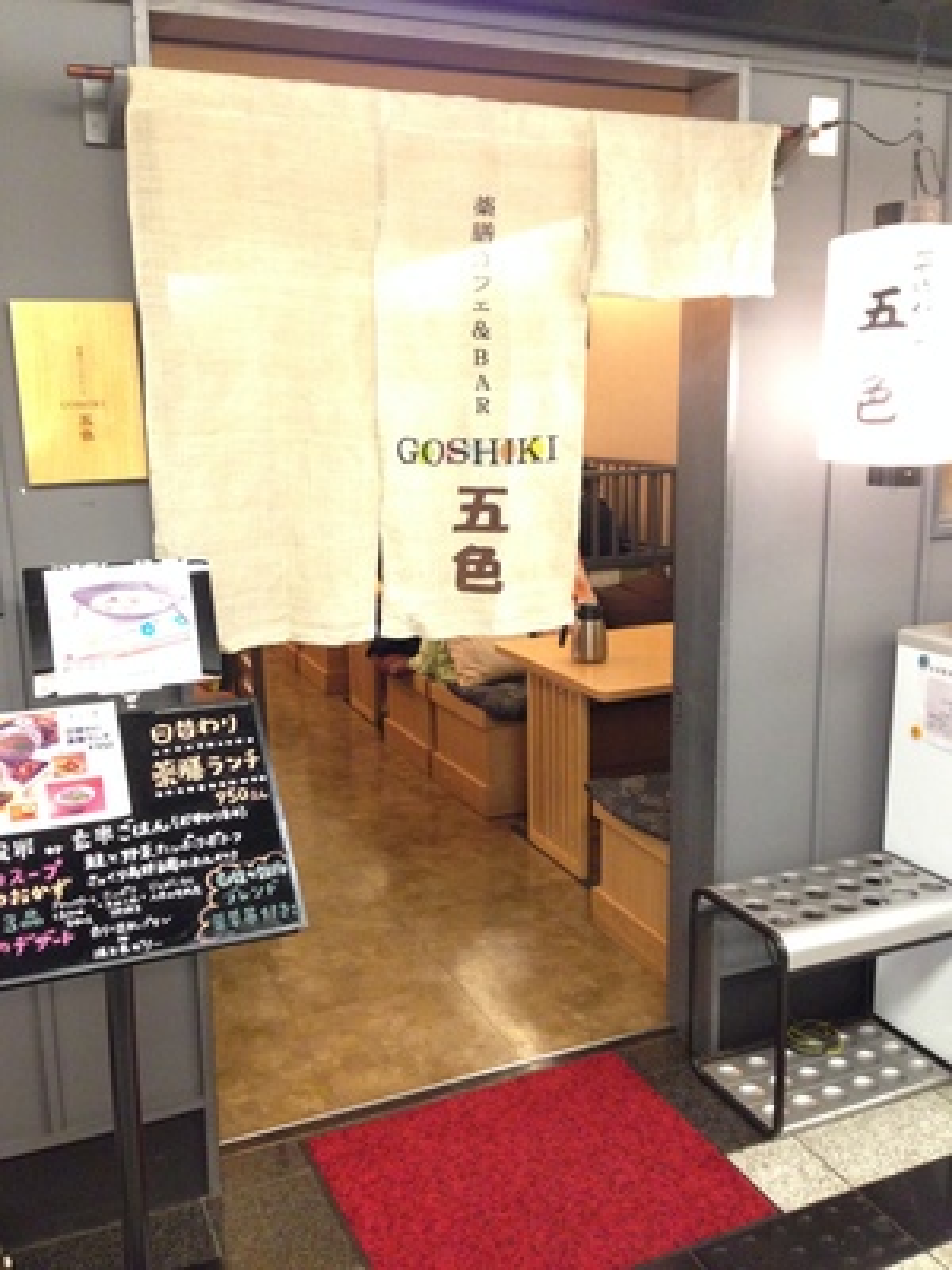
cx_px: 476
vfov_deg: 55.4
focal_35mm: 33
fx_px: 1210
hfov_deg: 42.9
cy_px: 635
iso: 400
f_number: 2.4
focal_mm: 4.12
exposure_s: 1/15
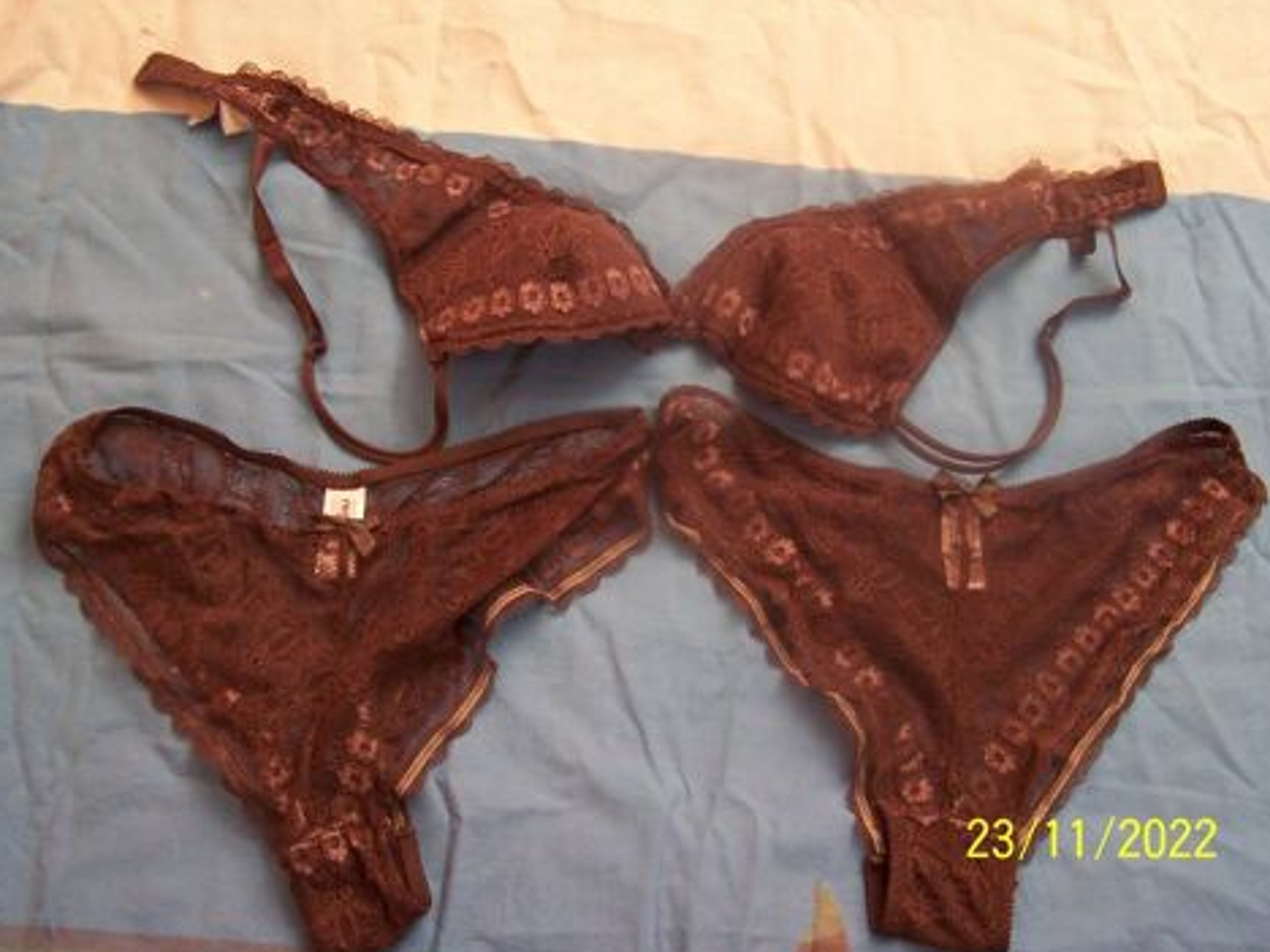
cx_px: 638
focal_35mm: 39
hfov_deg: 47.9
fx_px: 1431
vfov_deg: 36.8
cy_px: 480
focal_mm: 6.3
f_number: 2.8
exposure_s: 1/8
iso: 140
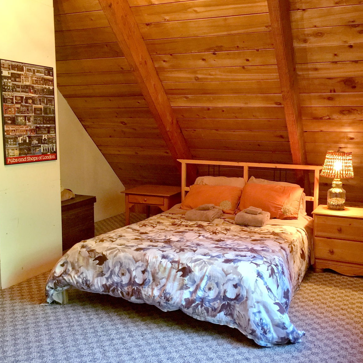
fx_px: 415
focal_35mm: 35
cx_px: 205
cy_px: 178
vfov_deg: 47.2
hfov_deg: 47.1
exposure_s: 1/10
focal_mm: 4.15
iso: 125
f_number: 2.2
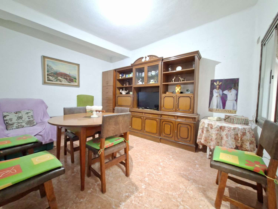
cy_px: 104
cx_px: 139
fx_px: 104
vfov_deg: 89.9
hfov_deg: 106.2
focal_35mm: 13
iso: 640
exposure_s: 1/10
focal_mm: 1.74
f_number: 2.2
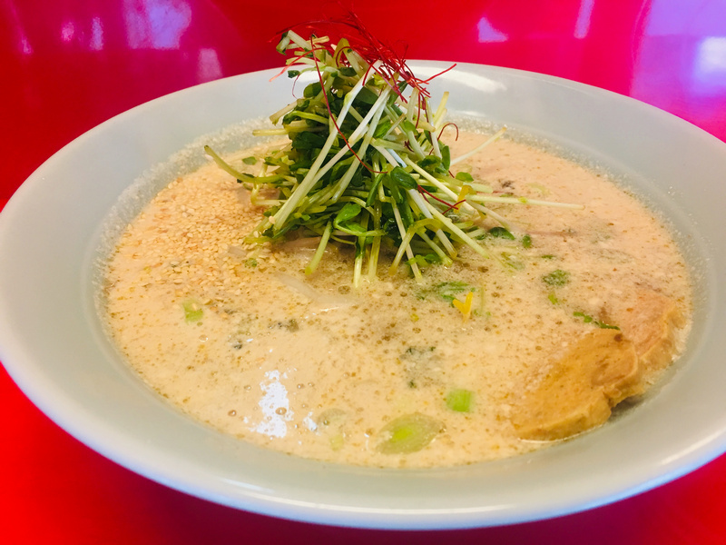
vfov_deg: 48.2
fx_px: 608
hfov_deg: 61.7
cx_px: 363
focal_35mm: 29
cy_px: 272
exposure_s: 1/15
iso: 40
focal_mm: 4.15
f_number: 2.2
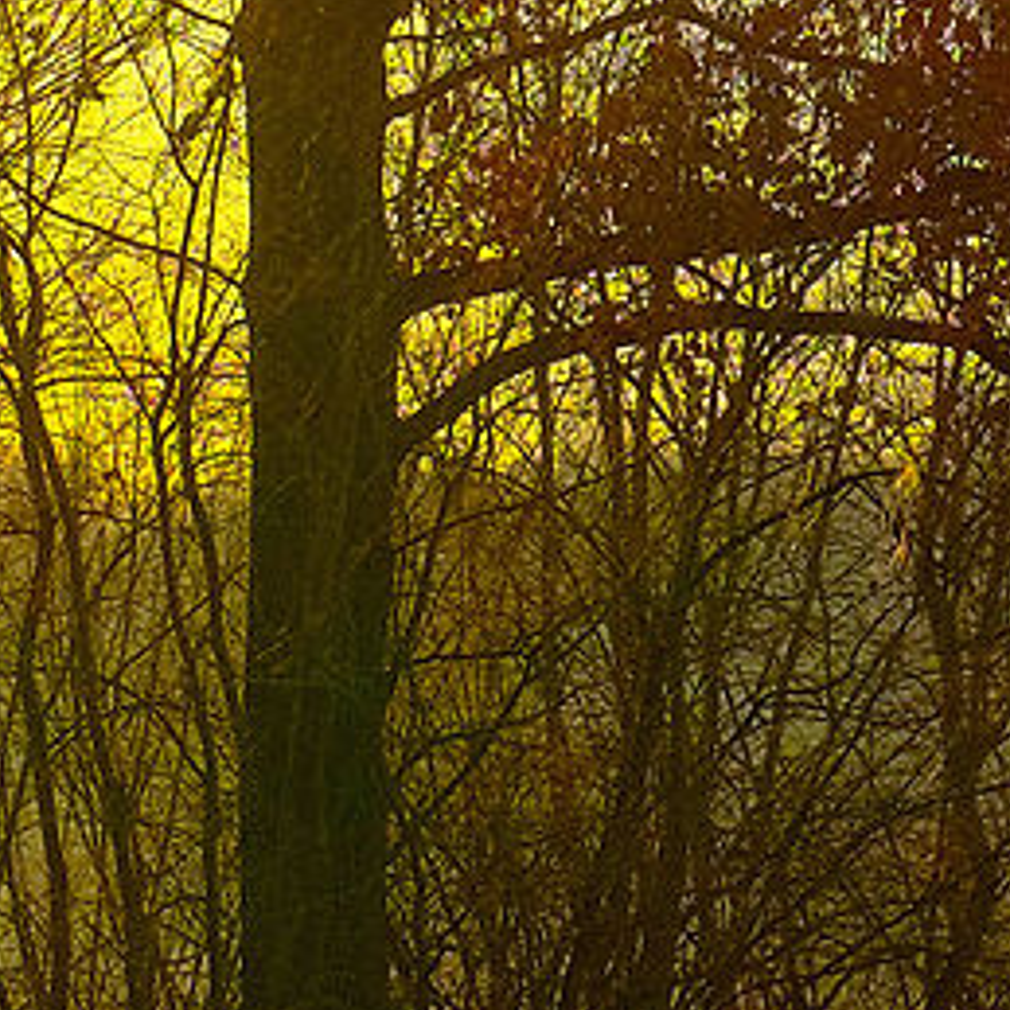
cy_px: -491
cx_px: 636
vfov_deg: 4.2
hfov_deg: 4.2
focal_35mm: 418
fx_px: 13798
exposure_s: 1/1000
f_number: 5.6
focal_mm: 35
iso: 400
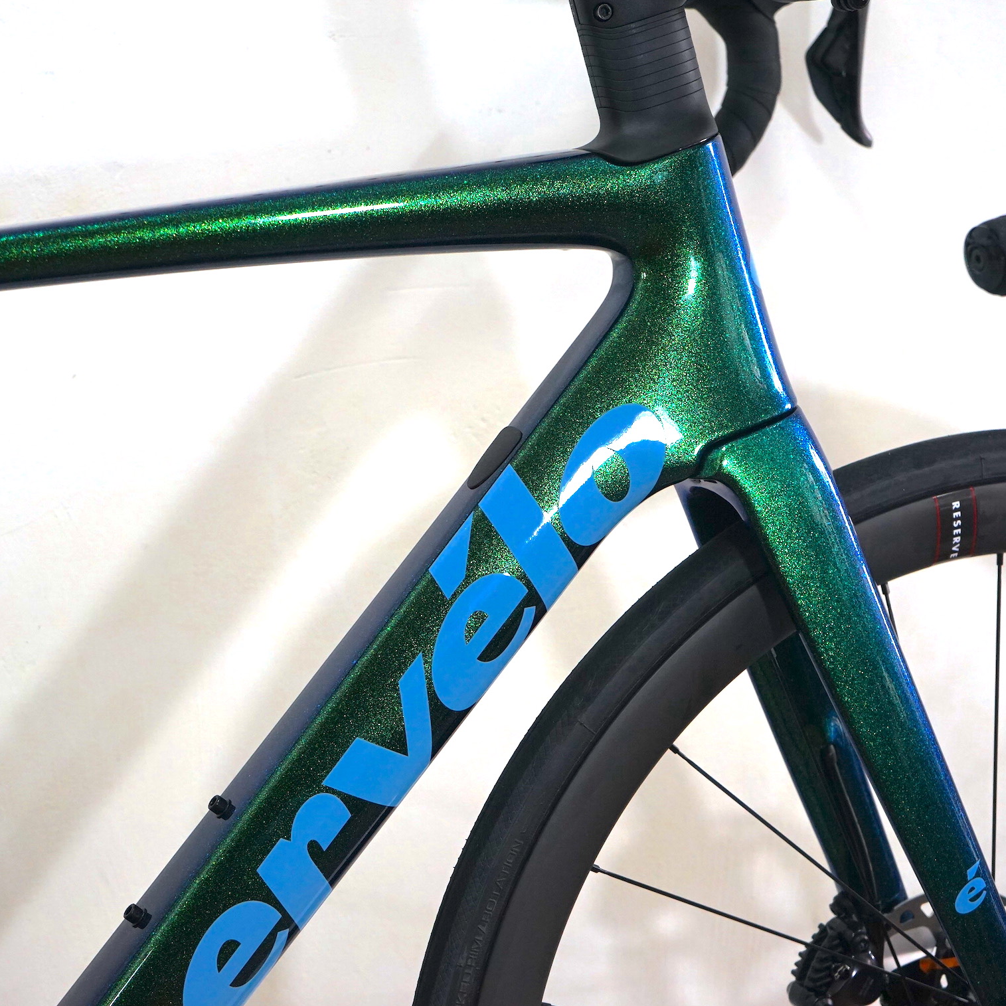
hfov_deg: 29.5
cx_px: 412
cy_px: 501
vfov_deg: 29.6
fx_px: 1907
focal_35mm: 58
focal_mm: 45
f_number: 5.6
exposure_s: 1/160
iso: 1000
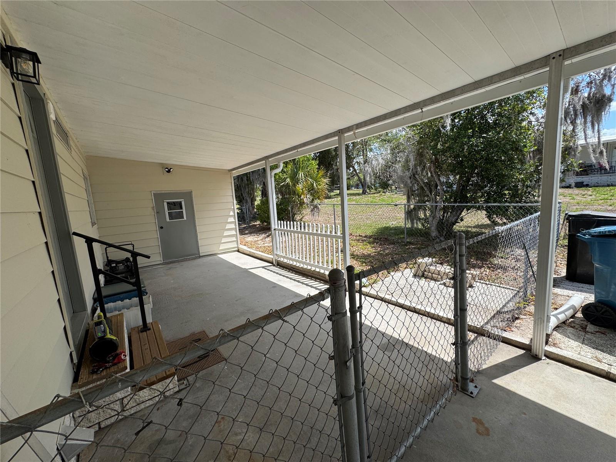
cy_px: 231
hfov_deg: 102.1
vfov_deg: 85.7
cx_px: 308
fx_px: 249
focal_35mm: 14
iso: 40
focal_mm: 2.22
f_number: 2.2
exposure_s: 1/1217
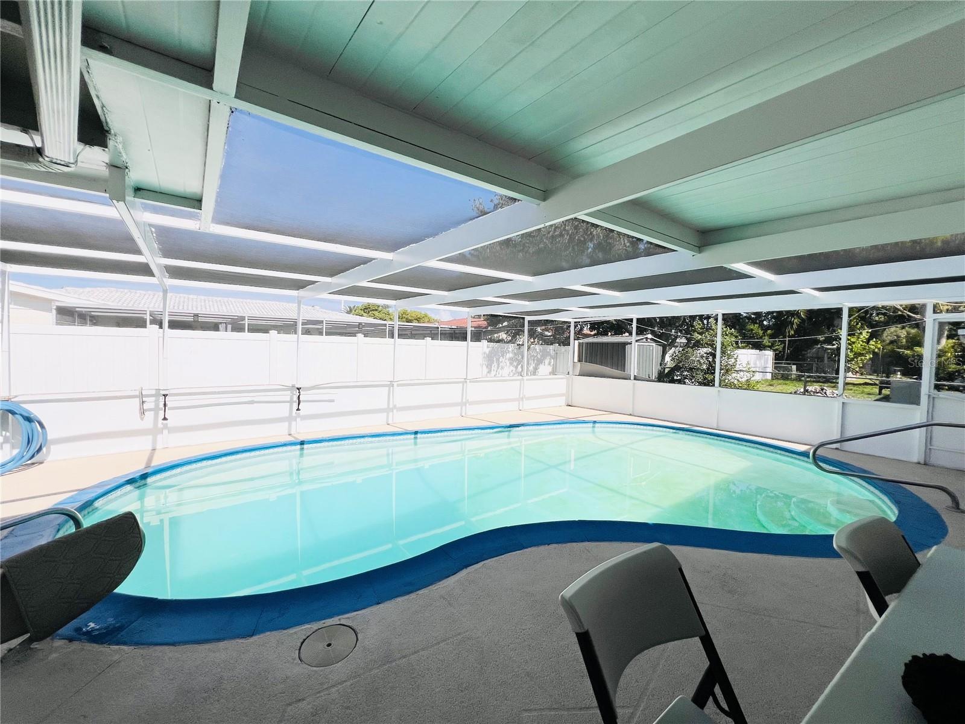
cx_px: 482
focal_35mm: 13
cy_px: 362
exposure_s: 1/2732
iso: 32
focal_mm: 1.57
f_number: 1.8
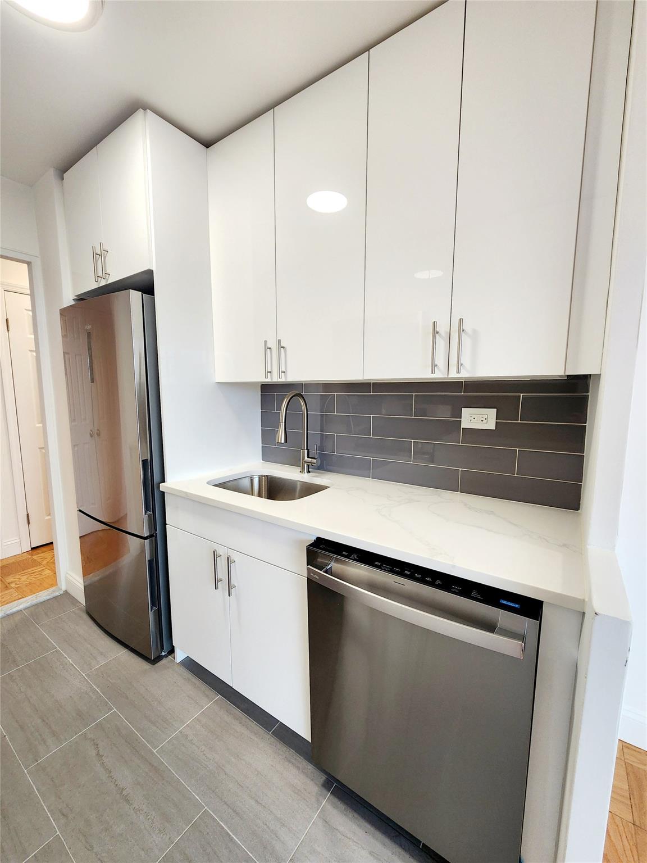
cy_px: 432
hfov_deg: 89.9
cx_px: 324
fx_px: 324
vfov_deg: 106.2
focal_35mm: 13
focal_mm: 2.2
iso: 125
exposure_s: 1/60.2
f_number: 2.2
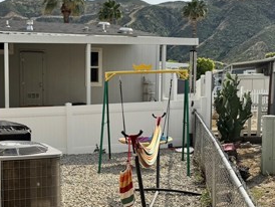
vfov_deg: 26.1
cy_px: 122
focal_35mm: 56
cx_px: 68
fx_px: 445
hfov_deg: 33.6
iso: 80
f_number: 1.78
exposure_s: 1/4608
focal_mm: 6.76
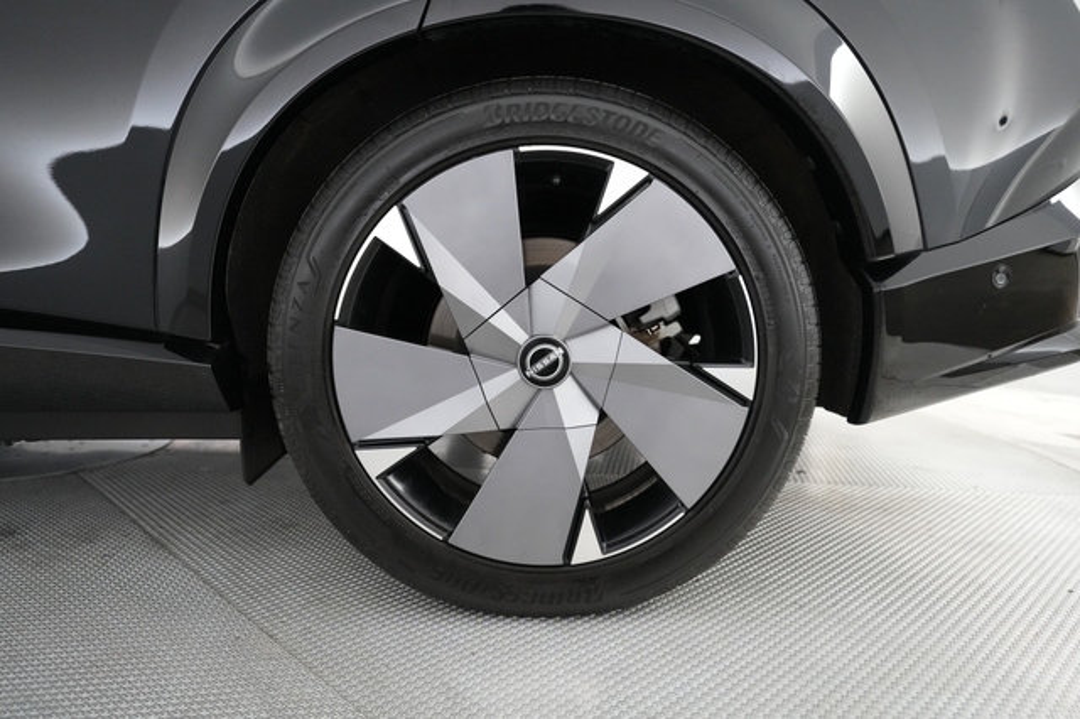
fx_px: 720
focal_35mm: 24
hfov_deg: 73.8
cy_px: 360
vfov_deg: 53.1
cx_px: 540
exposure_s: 1/250
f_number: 2.8
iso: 6400
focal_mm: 24
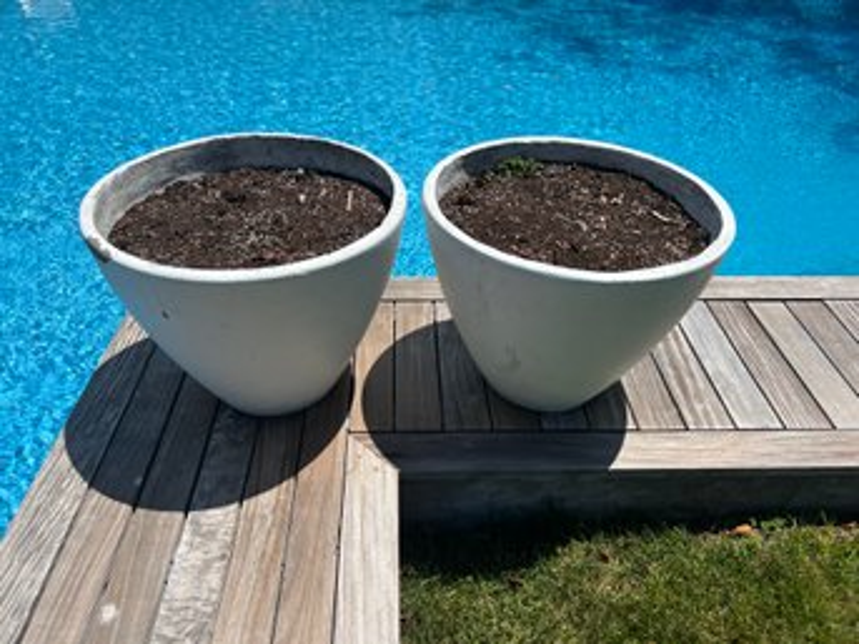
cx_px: 430
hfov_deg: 67.3
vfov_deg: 53.0
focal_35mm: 26
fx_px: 645
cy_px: 322
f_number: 1.5
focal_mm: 5.7
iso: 50
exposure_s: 1/6211
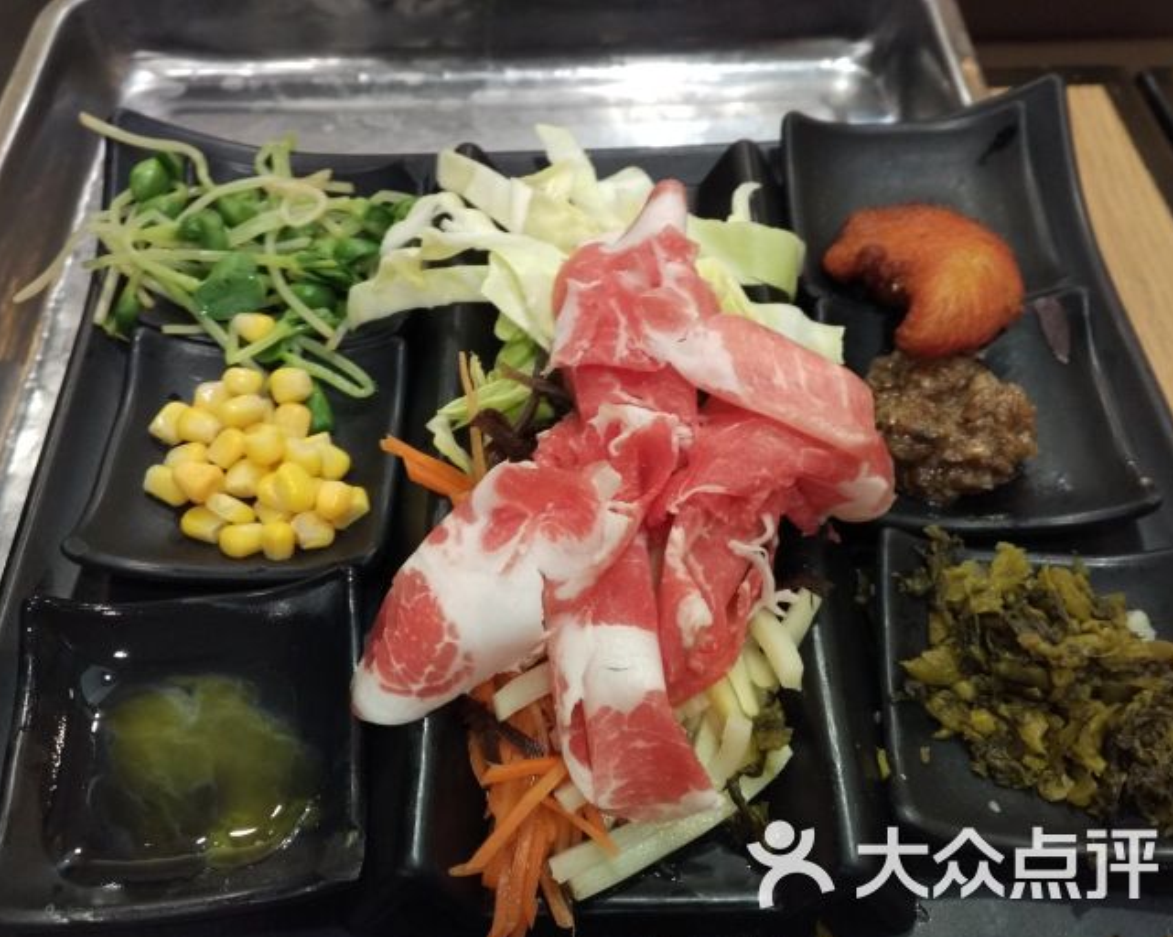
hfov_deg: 55.7
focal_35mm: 32
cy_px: 479
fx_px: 1110
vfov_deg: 45.8
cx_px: 565
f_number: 2
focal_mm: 4.12
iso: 360
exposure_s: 1/33
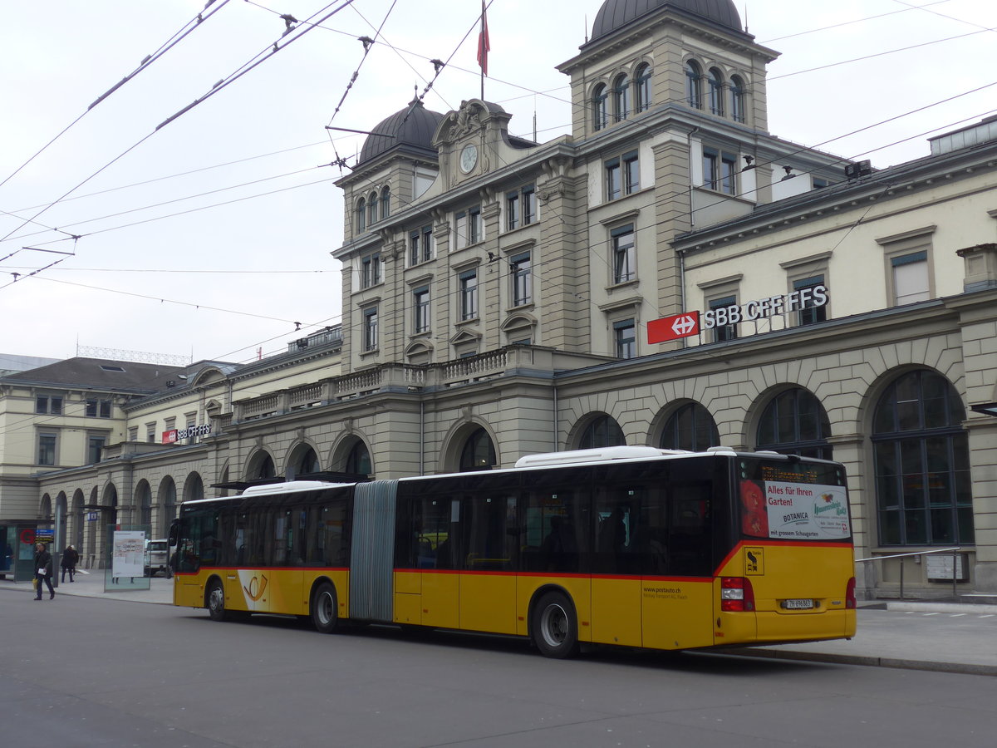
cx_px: 498
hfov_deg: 45.8
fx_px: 1181
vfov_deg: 35.1
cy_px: 374
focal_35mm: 41
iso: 80
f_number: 2.8
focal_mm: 8.4
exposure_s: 1/500
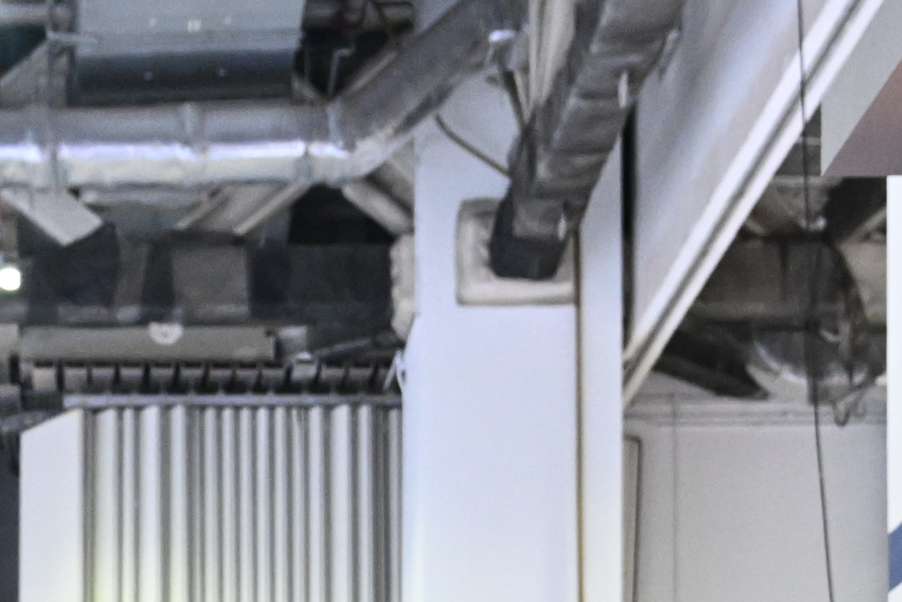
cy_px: 1240
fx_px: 3546
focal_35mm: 141
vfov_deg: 9.1
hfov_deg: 14.3
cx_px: 71
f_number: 3.5
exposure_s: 1/250
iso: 2500
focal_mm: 28.5
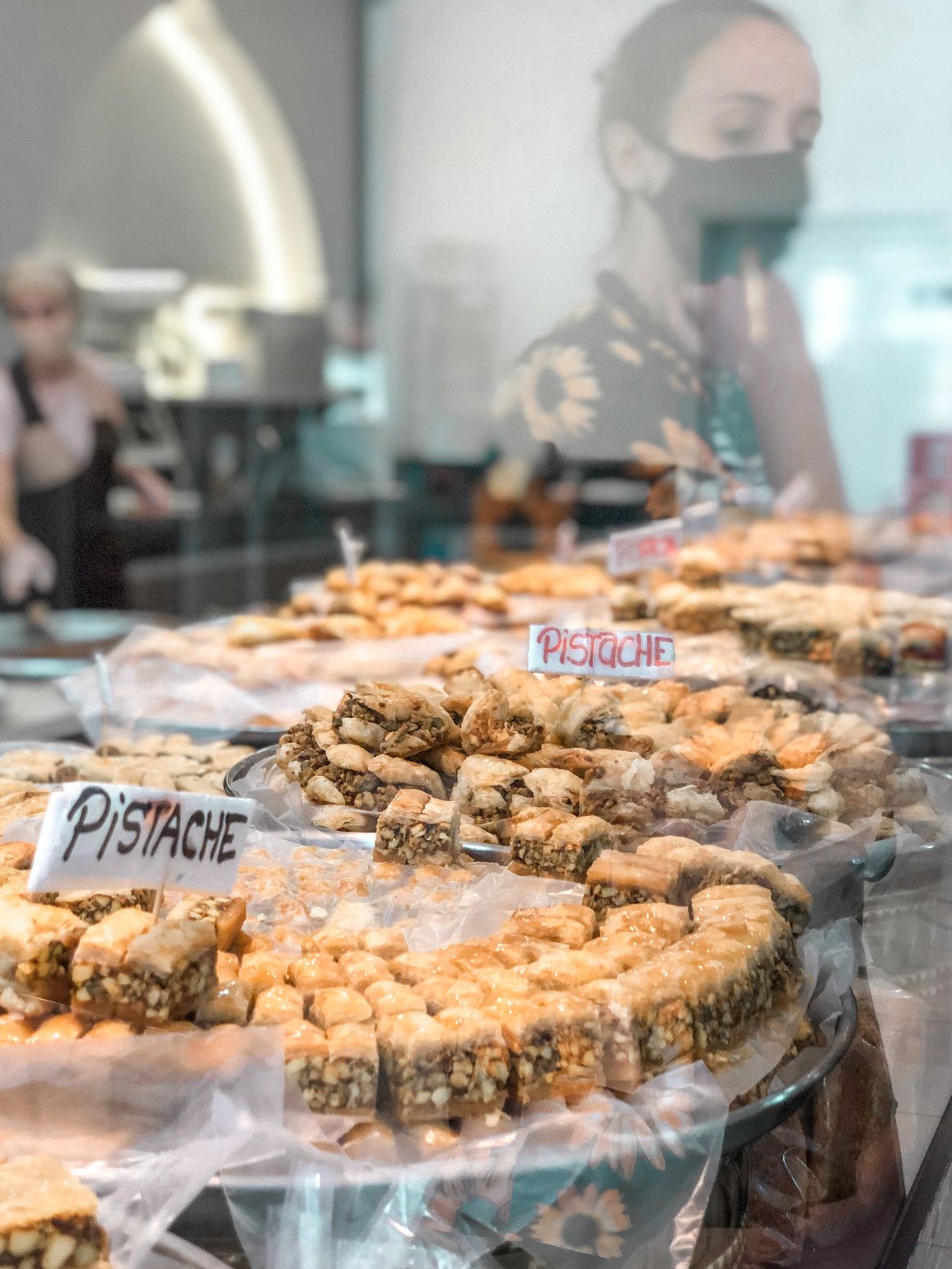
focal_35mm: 54
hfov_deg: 27.0
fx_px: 1980
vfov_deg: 35.5
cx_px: 466
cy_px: 629
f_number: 2.4
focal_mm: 6
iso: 100
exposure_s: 1/60
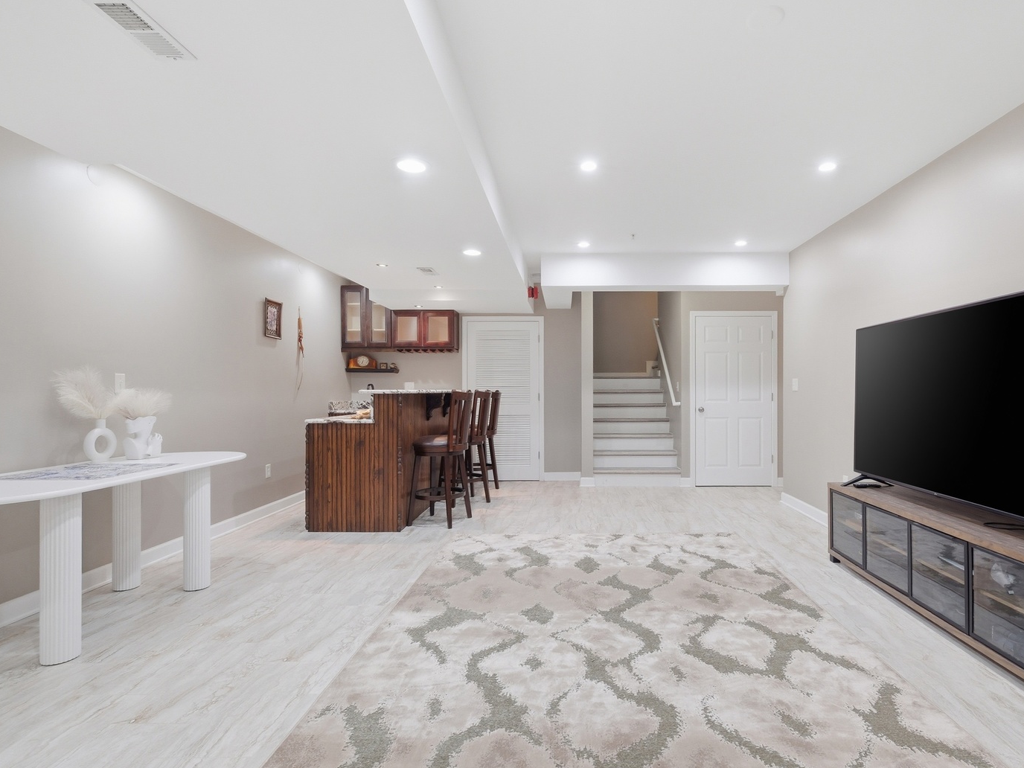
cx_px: 577
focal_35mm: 17
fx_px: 503
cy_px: 389
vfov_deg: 74.7
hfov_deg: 90.6
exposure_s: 1/240
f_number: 7.1
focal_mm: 10
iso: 800
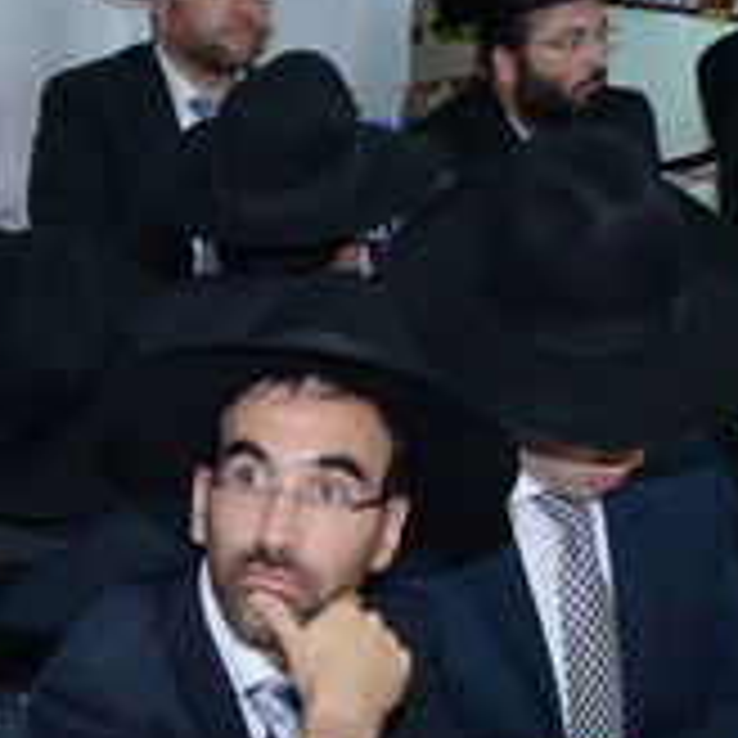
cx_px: -436
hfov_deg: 14.3
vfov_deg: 14.6
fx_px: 2701
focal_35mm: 112
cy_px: 1058
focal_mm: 18
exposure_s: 1/60
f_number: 5
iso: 1600
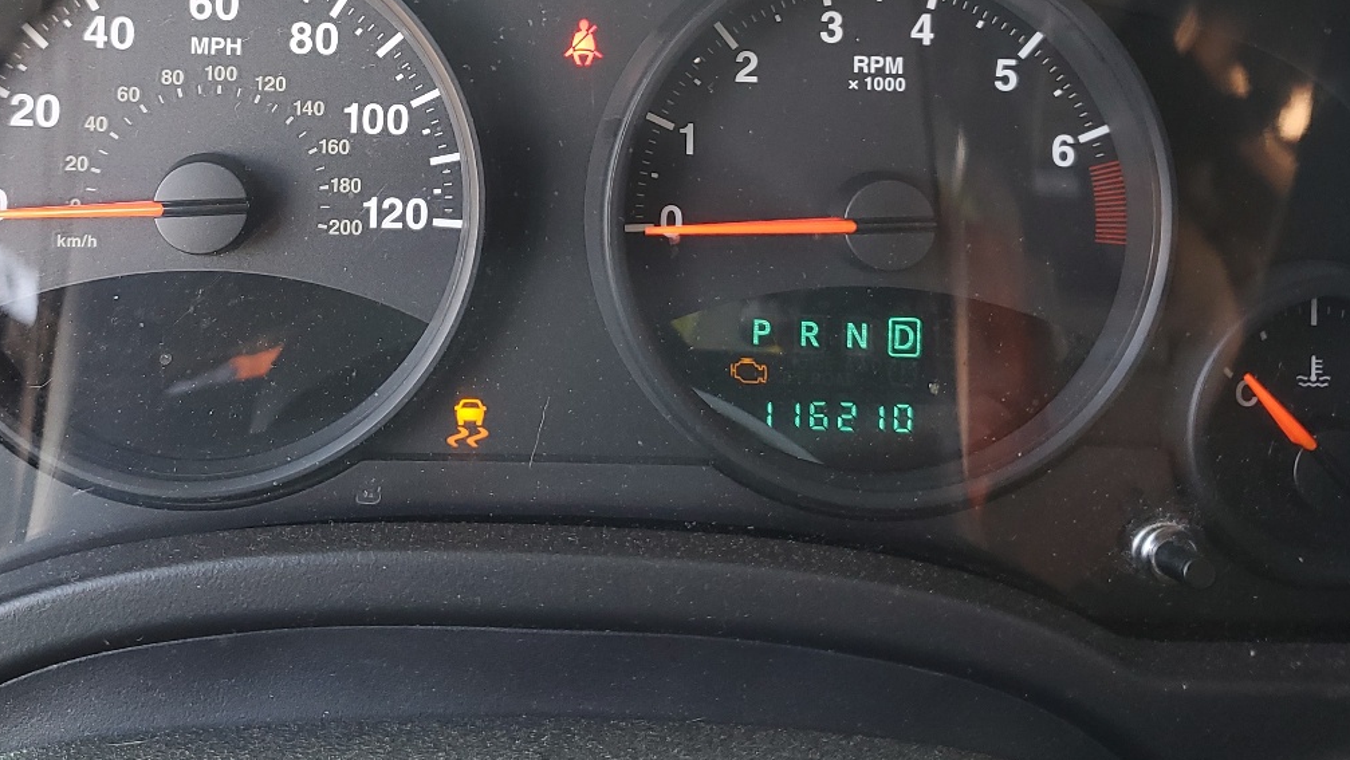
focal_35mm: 45
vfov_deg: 25.7
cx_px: 530
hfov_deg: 45.2
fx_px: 1611
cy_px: 70
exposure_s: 1/50
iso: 57
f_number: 1.5
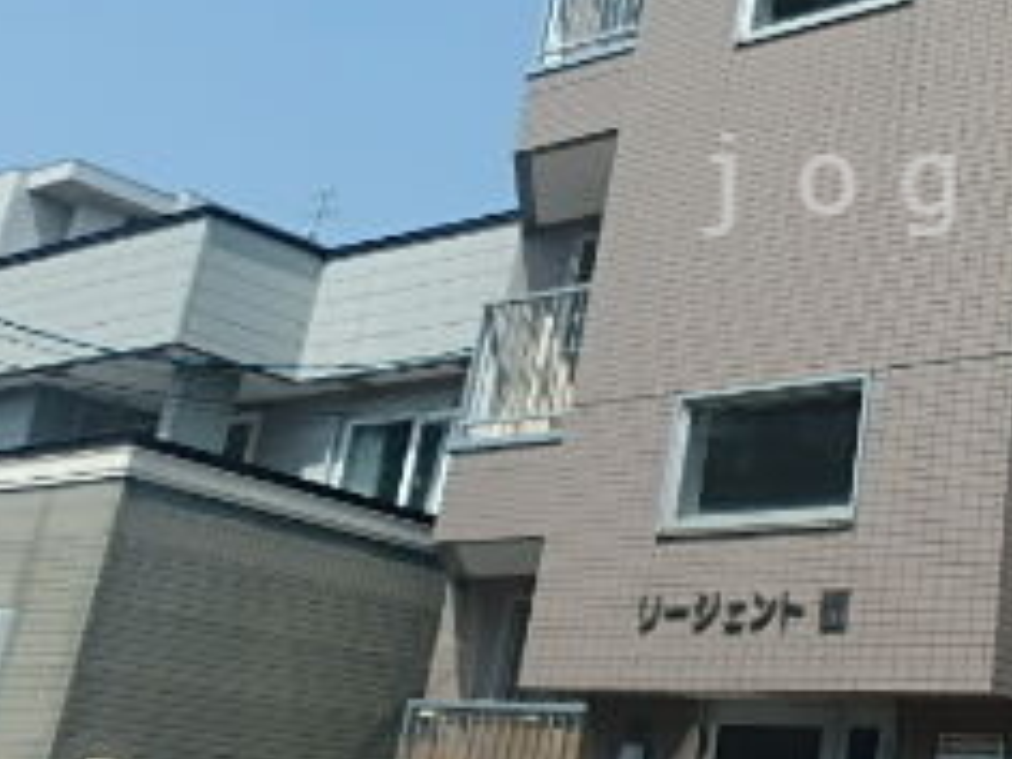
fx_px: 1666
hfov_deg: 31.4
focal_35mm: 57
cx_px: 995
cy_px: 184
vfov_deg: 25.3
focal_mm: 3.7
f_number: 6
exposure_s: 1/500
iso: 125
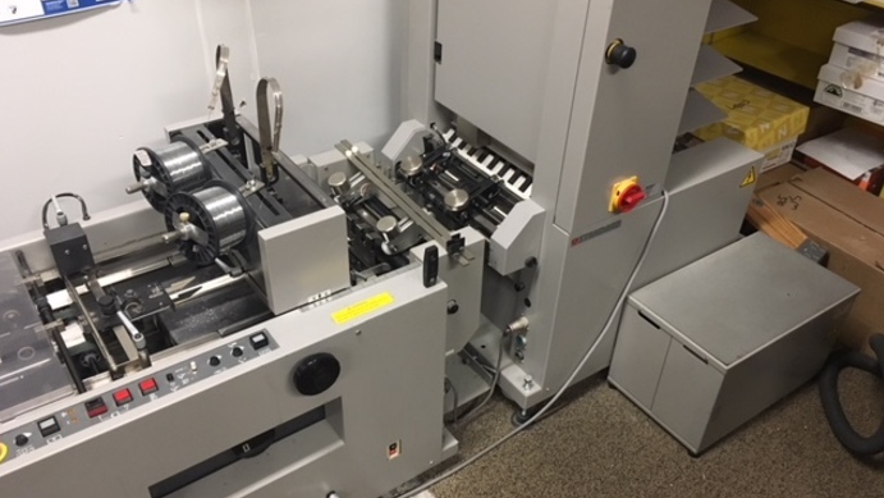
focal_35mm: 32
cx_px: 439
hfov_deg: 61.0
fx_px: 750
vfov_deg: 36.7
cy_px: 278
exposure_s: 1/30
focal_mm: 4.15
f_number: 2.2
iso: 200
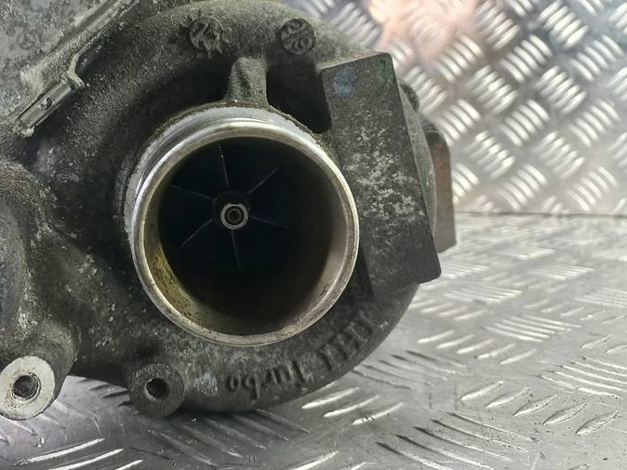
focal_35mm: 38
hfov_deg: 47.5
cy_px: 156
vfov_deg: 37.3
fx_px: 688
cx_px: 169
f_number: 1.8
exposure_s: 1/33
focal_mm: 4.6
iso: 200
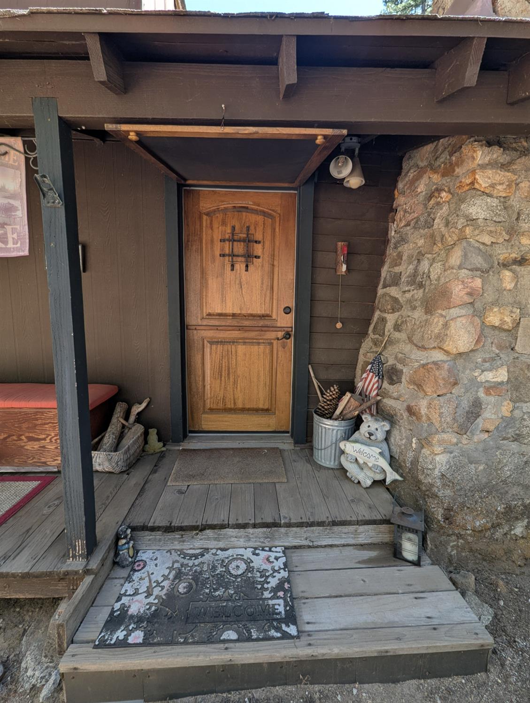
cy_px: 352
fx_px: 265
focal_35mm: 13
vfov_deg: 106.1
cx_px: 265
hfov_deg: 90.1
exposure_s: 1/157
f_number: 2.2
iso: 56
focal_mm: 1.95
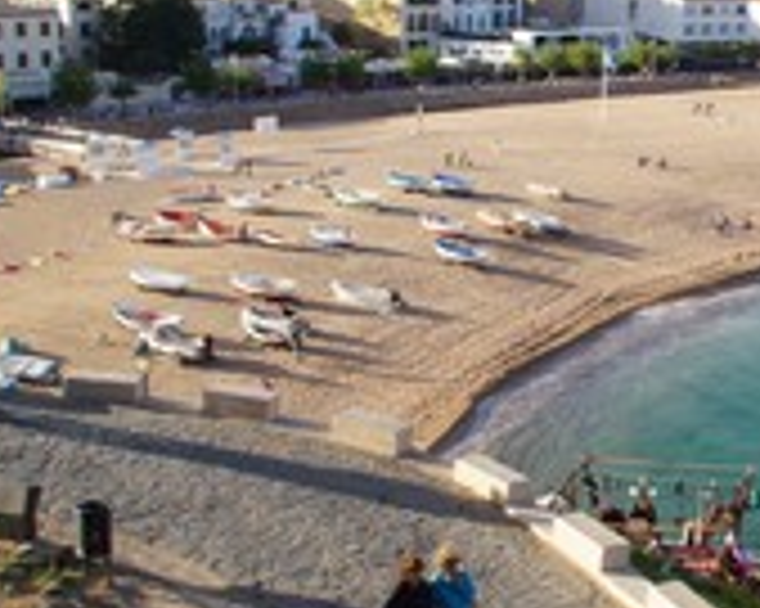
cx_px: 823
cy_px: 322
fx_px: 1551
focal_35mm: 69
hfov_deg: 25.6
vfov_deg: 22.1
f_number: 11
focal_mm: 18
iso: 100
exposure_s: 1/60
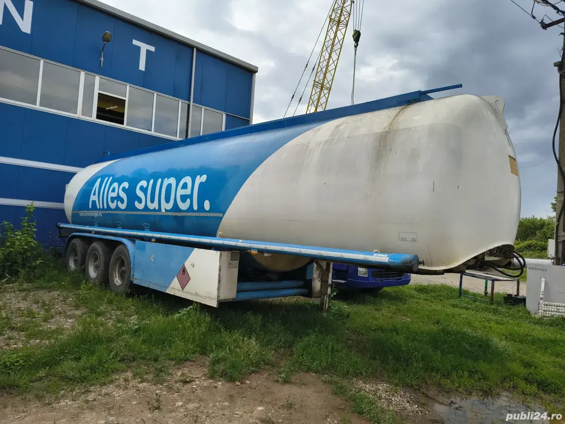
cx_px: 282
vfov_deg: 58.9
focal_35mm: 23
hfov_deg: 73.9
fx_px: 375
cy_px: 212
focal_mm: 5.56
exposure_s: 1/1088
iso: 101
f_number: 1.8
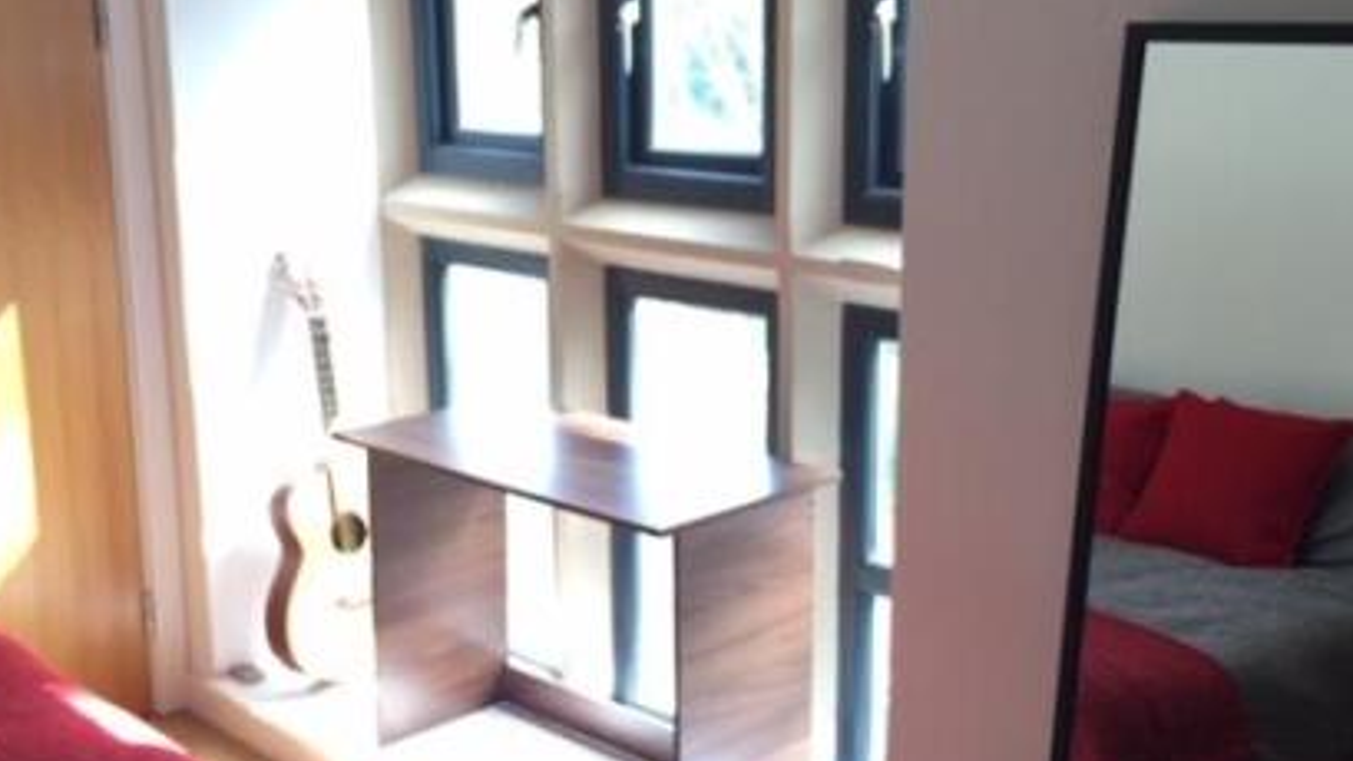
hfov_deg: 45.5
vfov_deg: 26.5
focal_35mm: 45
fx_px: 1614
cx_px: 653
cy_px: 419
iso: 40
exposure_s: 1/33
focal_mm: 4.15
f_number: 2.2
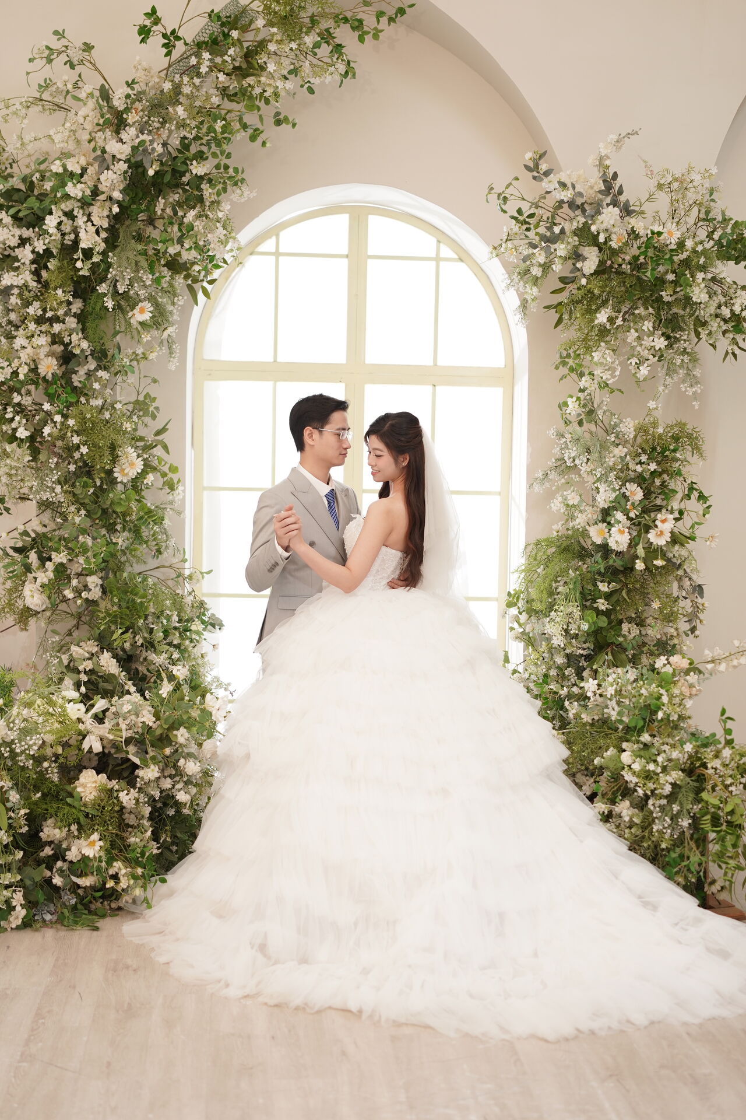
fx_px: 1554
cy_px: 560
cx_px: 373
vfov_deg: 39.6
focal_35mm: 50
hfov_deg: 27.0
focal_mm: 50
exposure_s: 1/160
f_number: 1.8
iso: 250
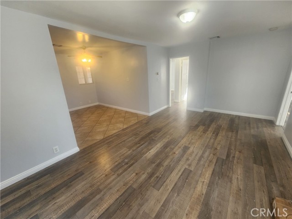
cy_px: 110
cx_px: 146
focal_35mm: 13
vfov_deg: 89.9
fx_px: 110
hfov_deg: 106.2
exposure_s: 1/60
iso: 100
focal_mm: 2.2
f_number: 2.2
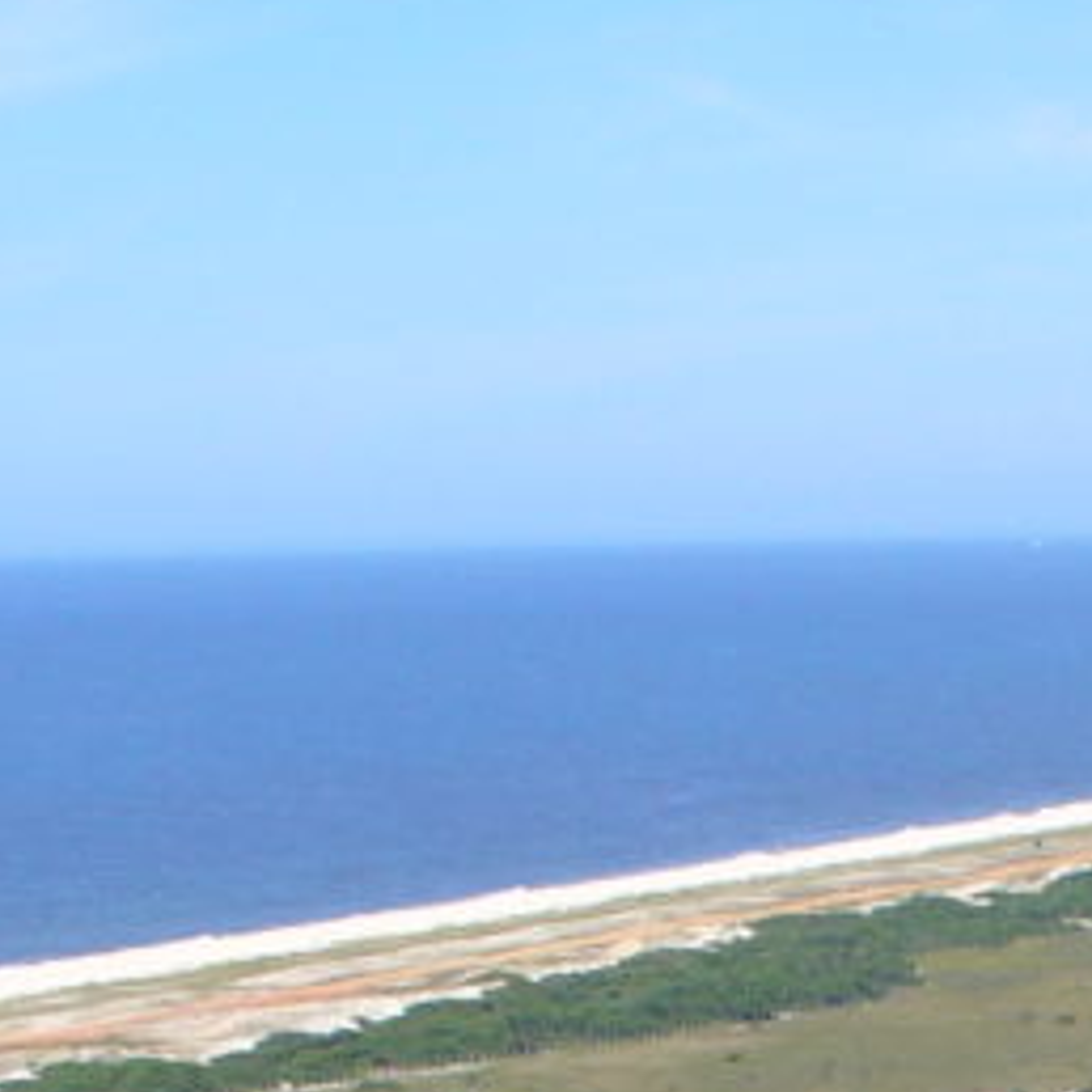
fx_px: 5425
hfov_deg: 11.1
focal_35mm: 152
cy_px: 1604
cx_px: 1583
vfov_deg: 11.1
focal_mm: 6.1
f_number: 5.6
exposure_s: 1/320
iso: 80
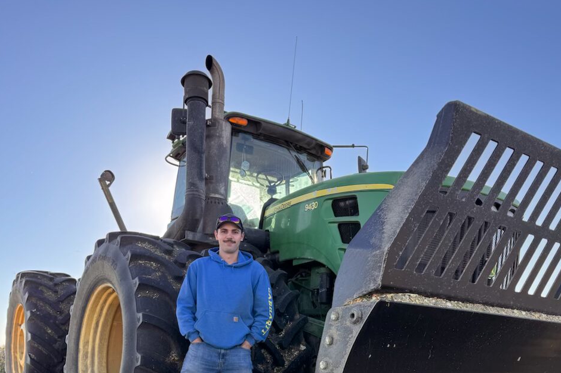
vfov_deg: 36.8
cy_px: 323
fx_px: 530
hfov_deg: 55.8
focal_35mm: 34
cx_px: 283
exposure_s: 1/1366
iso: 80
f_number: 1.78
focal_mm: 6.76
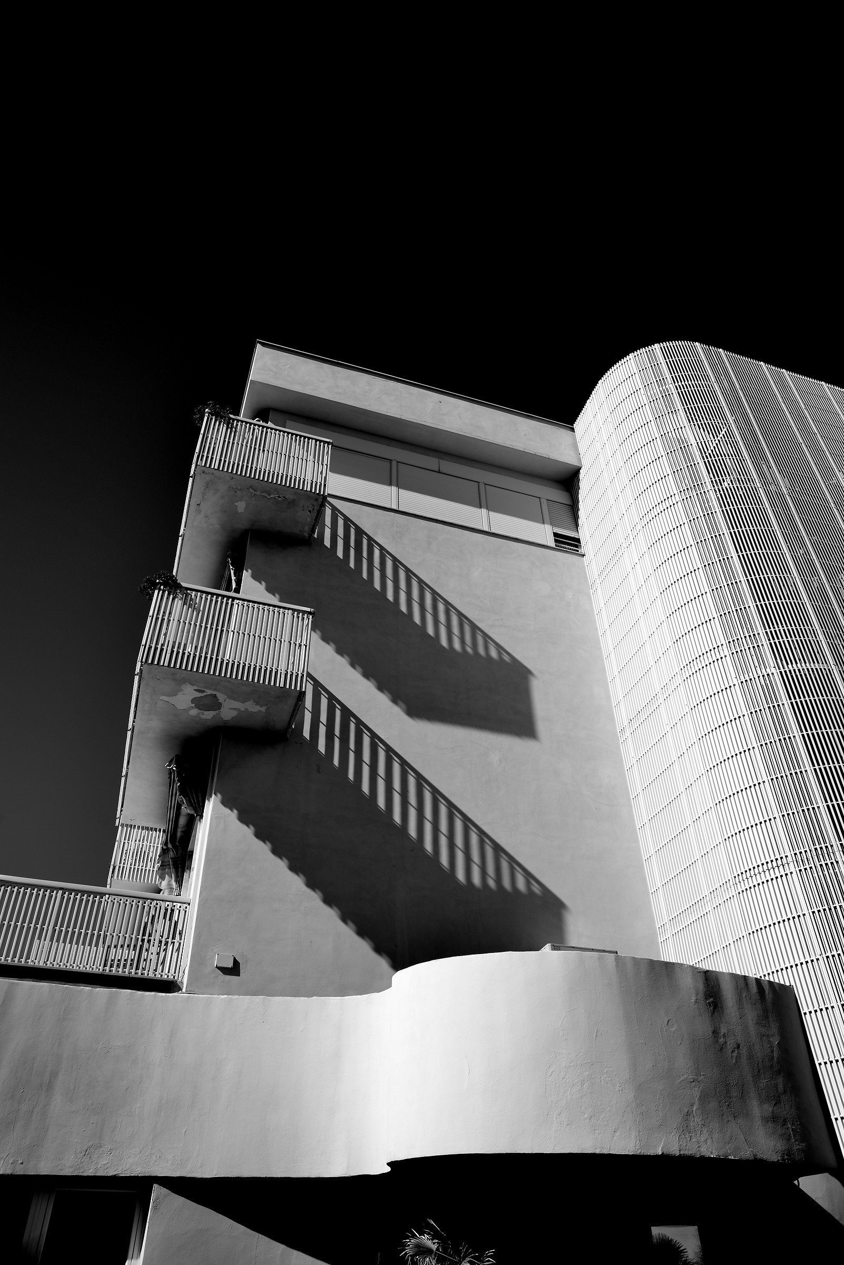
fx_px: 843
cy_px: 632
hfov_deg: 53.2
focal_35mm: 24
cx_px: 422
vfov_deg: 73.7
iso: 100
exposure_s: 1/125
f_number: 8
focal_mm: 24
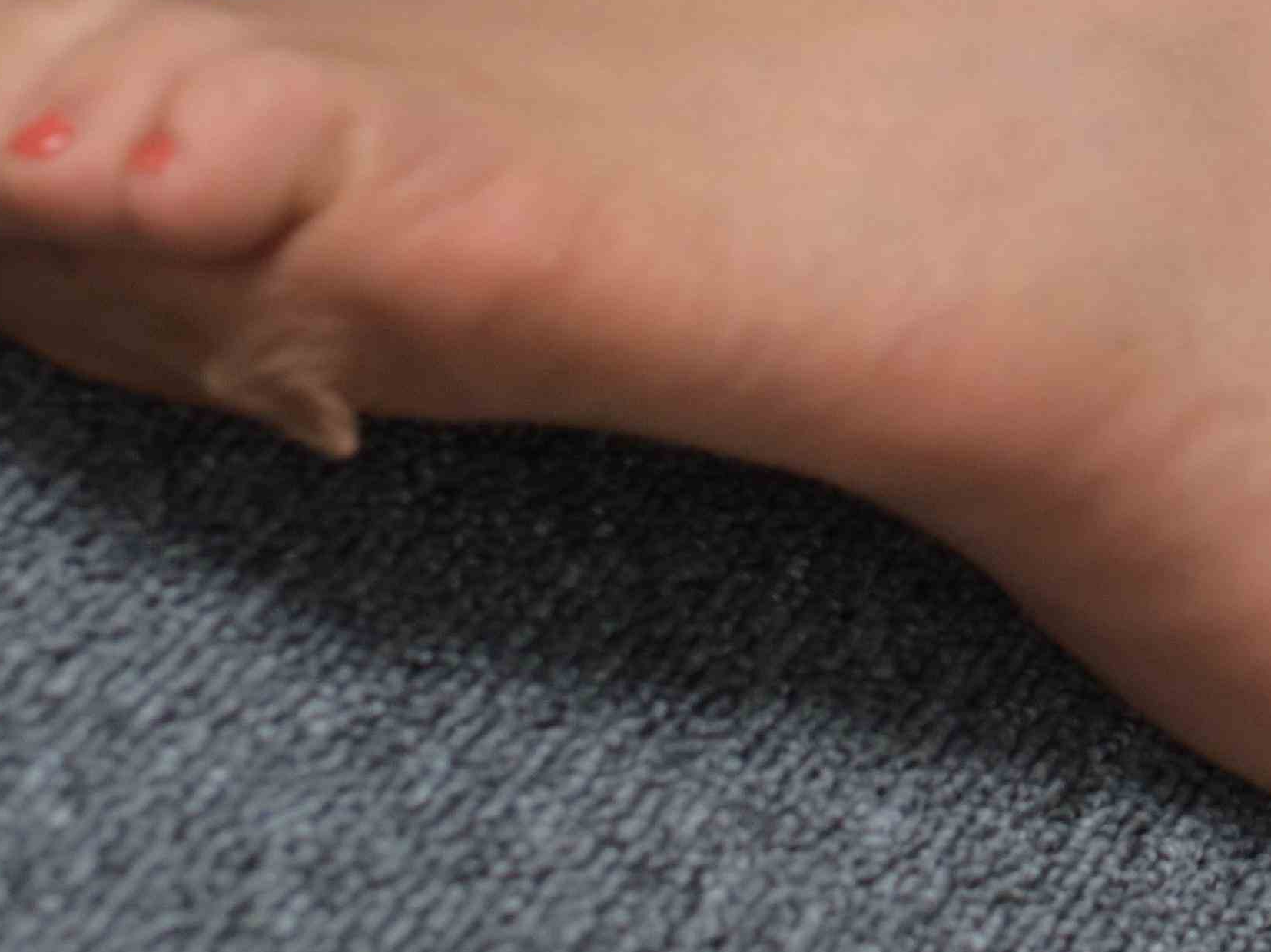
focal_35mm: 168
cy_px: -437
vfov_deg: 8.6
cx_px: 1822
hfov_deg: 11.4
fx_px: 6168
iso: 640
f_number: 3.5
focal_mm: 35
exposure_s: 1/200
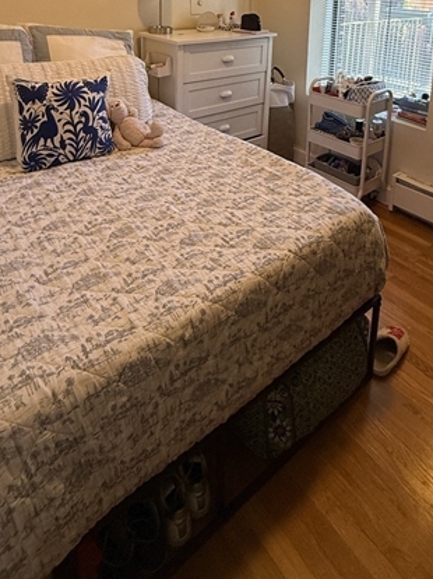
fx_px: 434
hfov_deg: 52.9
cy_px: 84
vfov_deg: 59.6
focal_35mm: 26
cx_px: 244
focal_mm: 2.22
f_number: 2.2
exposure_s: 1/120
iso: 320
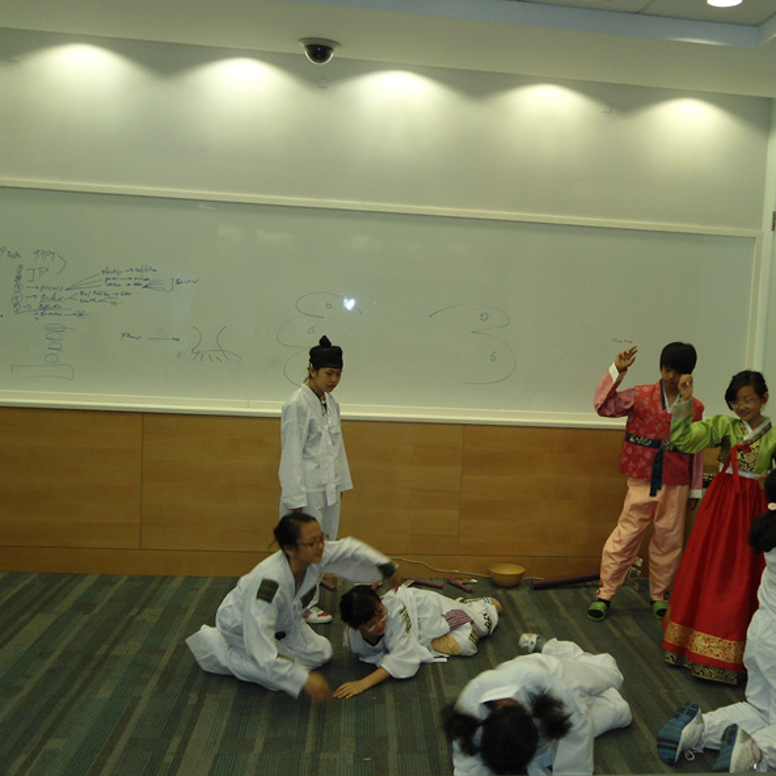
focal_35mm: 37
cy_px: 388
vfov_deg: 44.9
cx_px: 503
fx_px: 938
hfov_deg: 44.4
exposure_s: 1/40
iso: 100
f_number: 3
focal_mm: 5.6
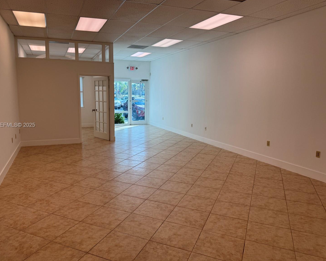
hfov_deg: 65.9
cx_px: 146
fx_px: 251
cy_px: 125
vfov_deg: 54.9
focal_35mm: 26
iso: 80
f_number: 1.78
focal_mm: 6.76
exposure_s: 1/553
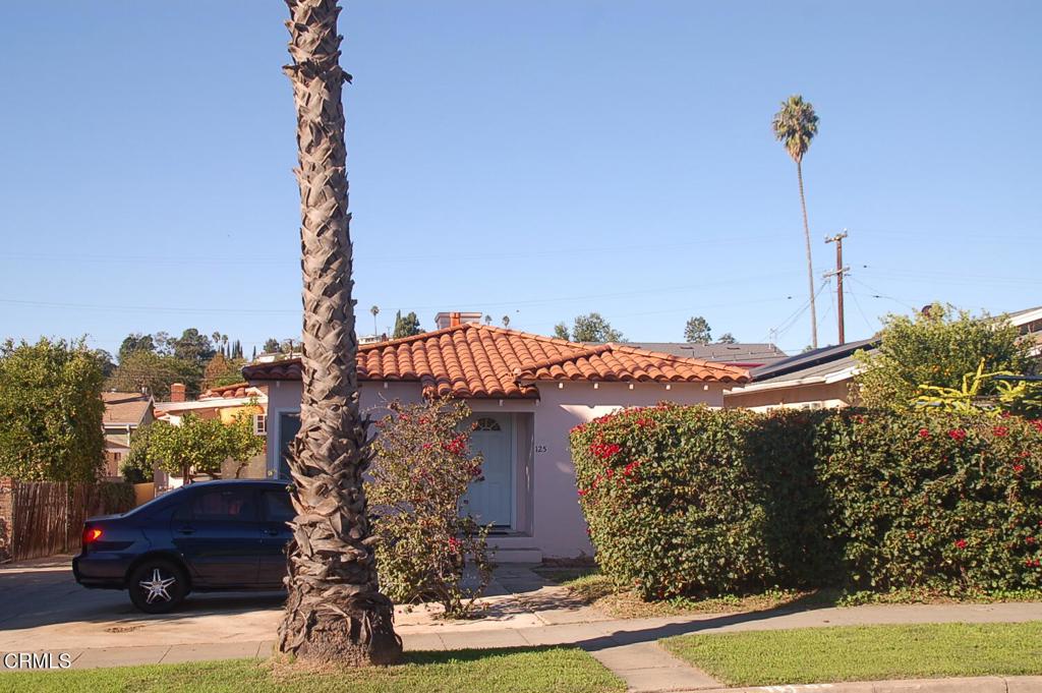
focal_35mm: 48
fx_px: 1388
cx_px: 521
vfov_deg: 28.0
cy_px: 346
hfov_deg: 41.1
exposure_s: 1/500
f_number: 6.3
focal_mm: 32
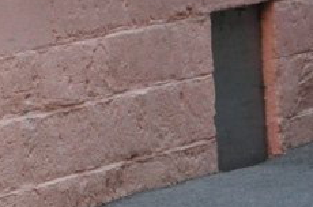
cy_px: 249
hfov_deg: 4.0
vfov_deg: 2.6
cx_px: -127
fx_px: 4480
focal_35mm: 517
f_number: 5.6
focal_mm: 105
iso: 2000
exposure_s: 1/640
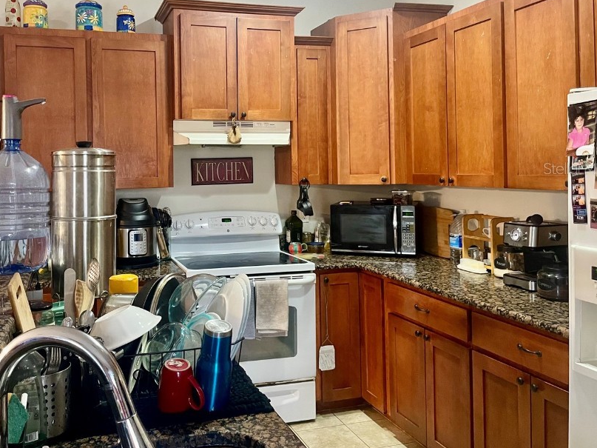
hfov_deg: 54.9
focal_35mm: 33
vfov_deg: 42.6
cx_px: 235
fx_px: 569
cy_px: 168
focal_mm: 4.2
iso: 320
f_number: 1.6
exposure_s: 1/60
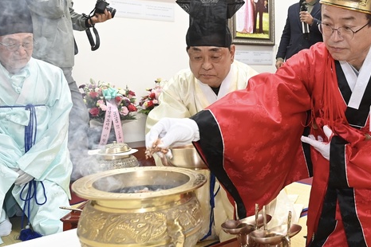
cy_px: 79
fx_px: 340
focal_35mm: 33
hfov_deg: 56.9
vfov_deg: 39.4
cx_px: 216
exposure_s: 1/250
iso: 2500
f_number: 4.5
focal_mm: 24
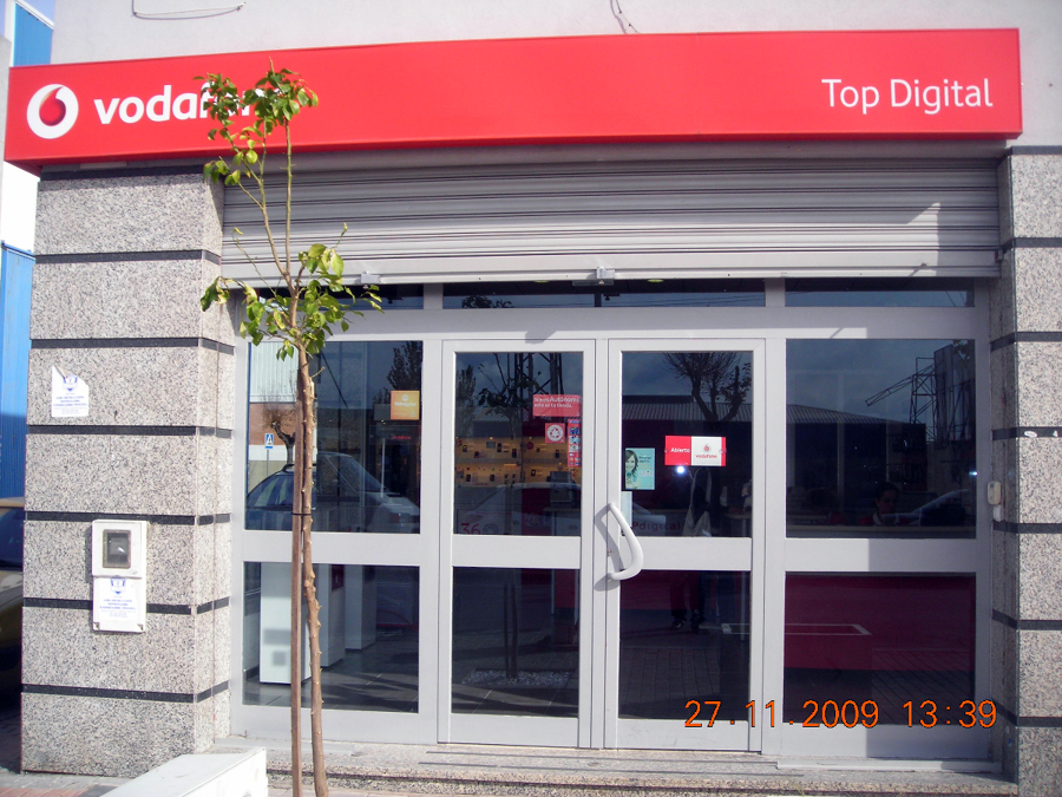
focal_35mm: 38
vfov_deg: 37.7
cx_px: 531
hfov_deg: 49.0
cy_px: 398
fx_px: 1166
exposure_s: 1/198
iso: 75
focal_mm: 6.3
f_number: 6.4
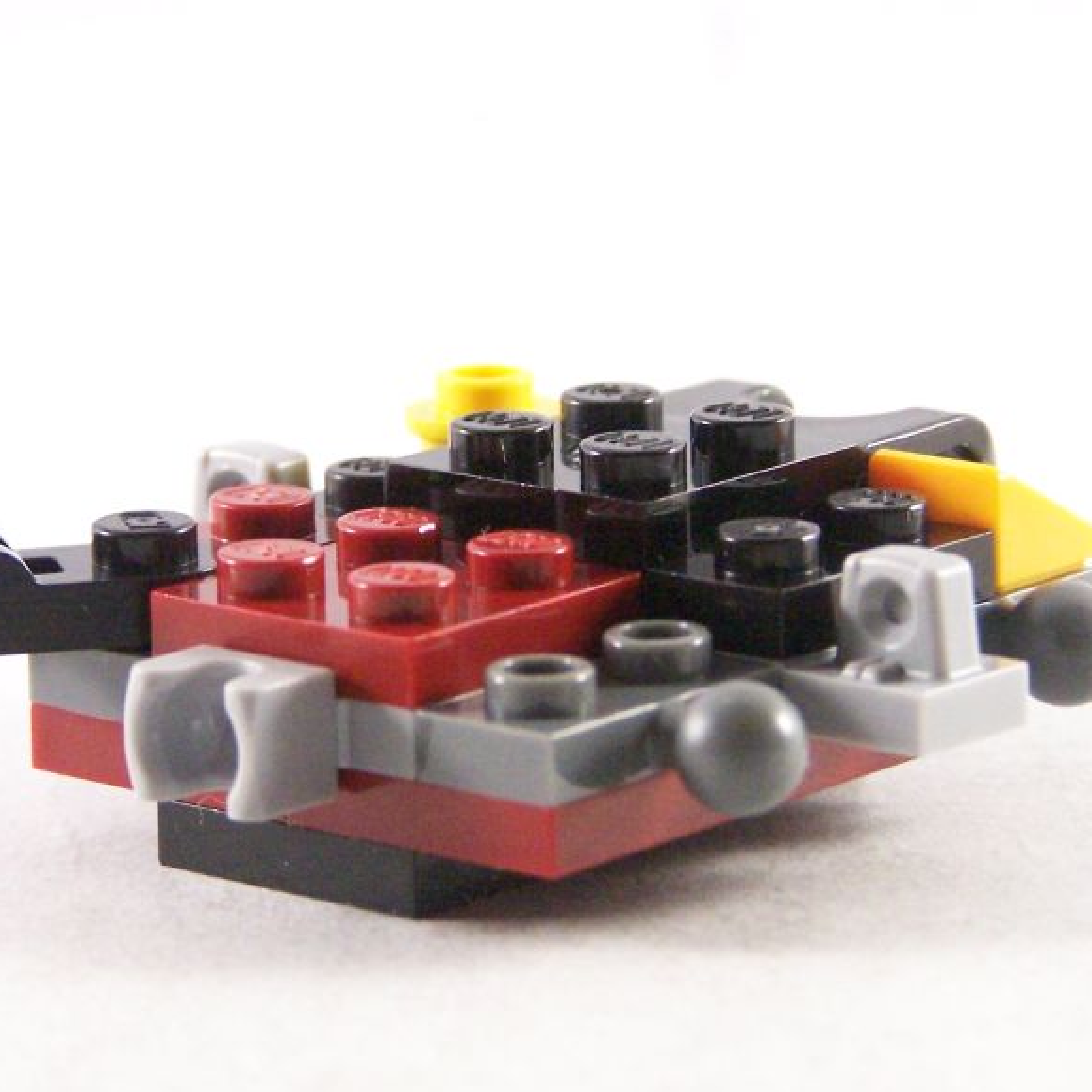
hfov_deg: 9.6
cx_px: 504
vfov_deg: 9.6
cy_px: 498
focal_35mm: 183
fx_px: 6531
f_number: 3.2
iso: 400
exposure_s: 1/60
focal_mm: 19.4
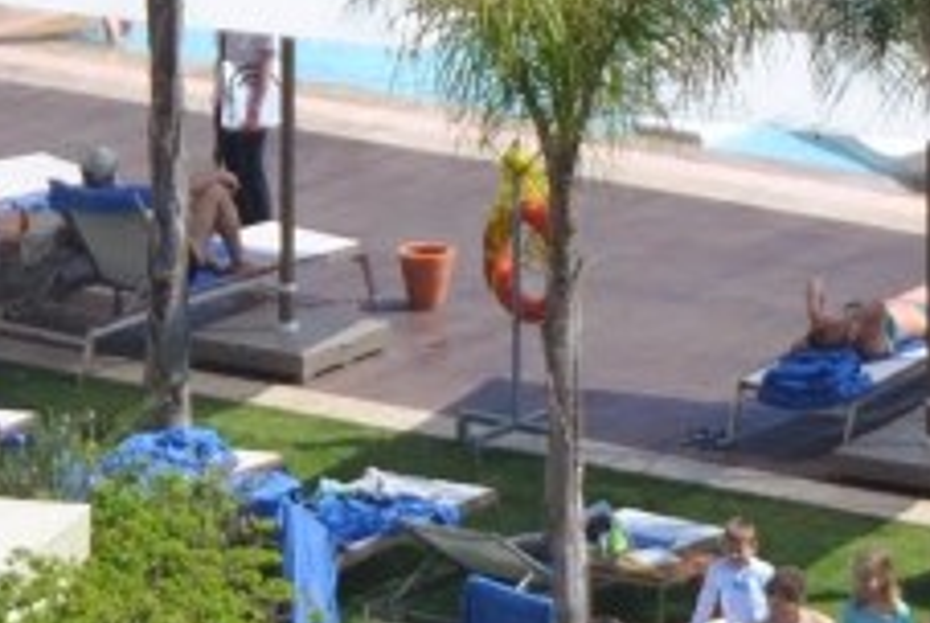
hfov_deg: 3.4
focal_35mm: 607
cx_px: 1518
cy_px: -615
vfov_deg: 2.3
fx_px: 15701
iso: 100
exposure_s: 1/500
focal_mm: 80
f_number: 5.6
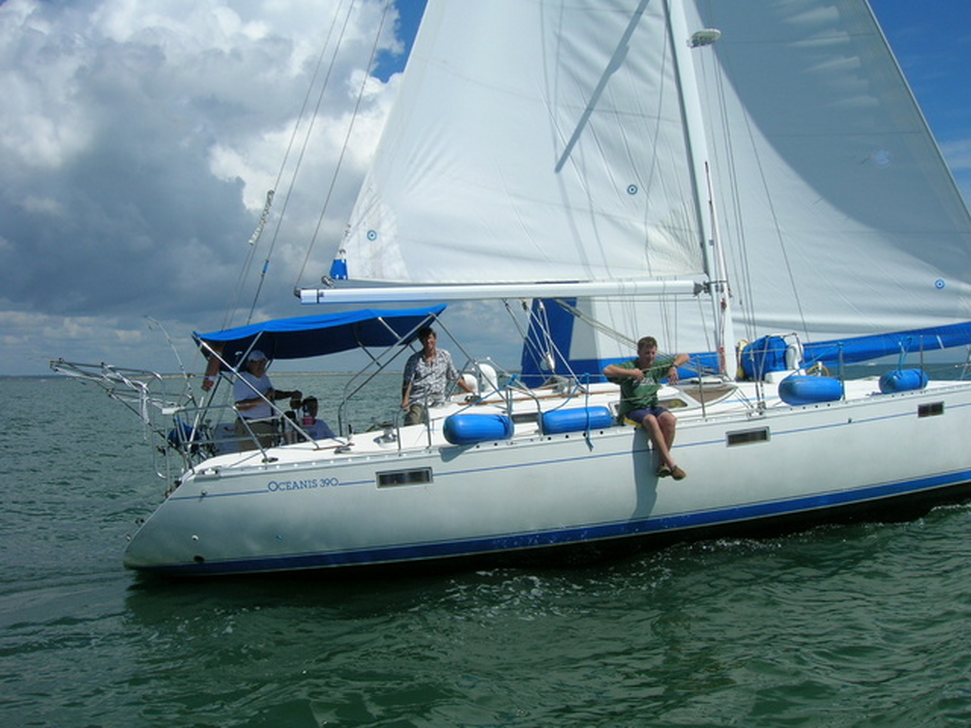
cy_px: 364
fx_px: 954
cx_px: 486
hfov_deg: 54.0
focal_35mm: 34
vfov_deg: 41.8
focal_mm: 5.7
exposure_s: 1/865
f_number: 4.9
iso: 50
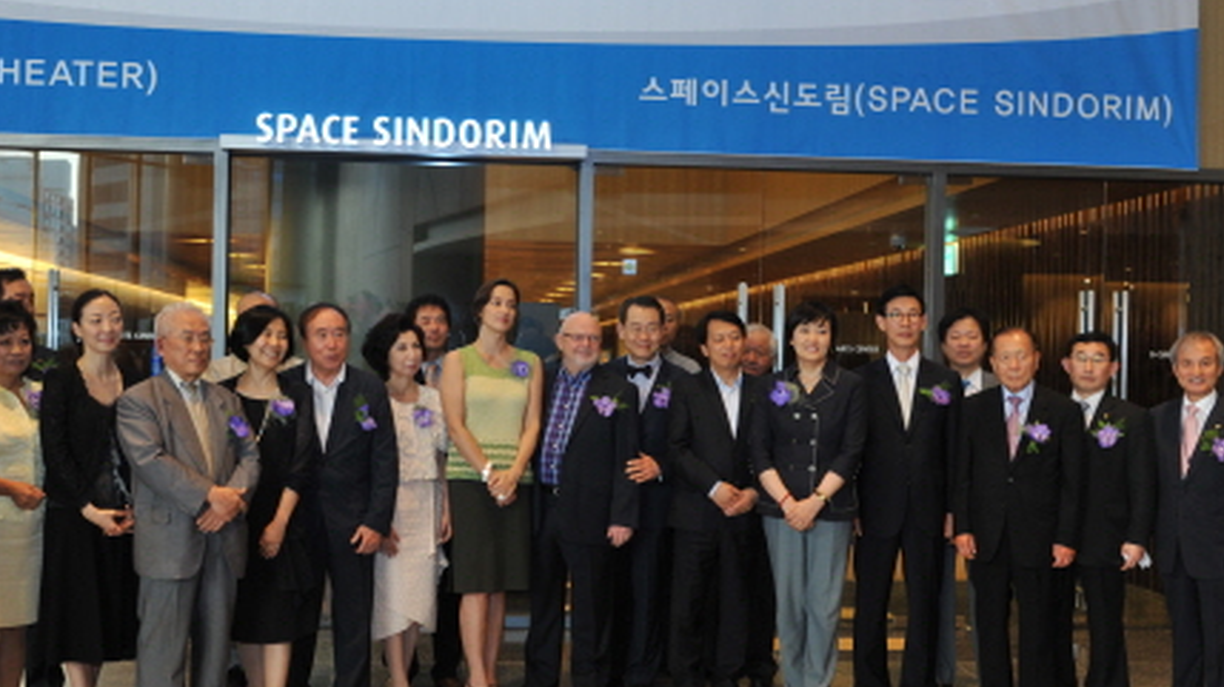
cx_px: 545
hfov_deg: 46.3
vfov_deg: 27.1
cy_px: 348
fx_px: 1428
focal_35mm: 44
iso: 1000
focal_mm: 30
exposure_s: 1/125
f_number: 4
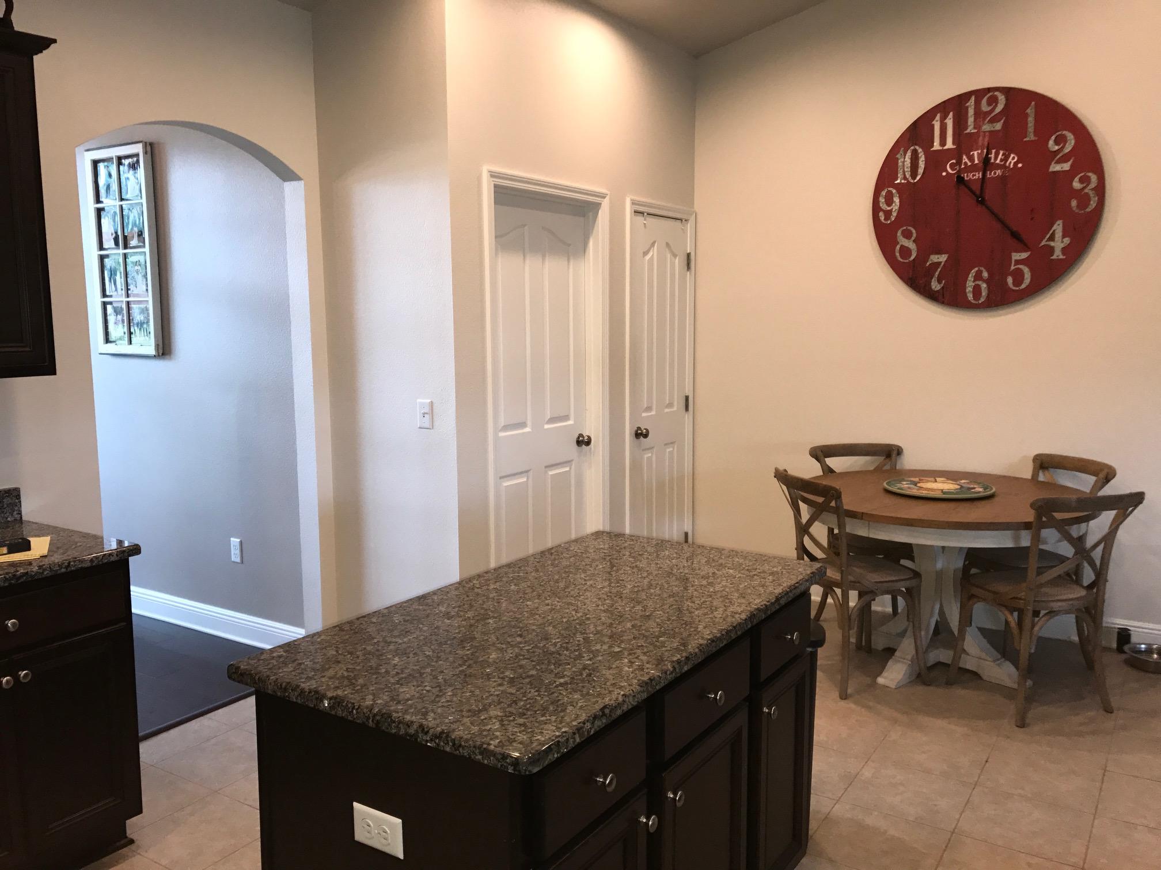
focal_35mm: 28
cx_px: 580
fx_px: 939
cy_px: 435
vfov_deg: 49.7
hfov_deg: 63.4
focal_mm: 3.99
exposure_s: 1/30
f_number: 1.8
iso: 40
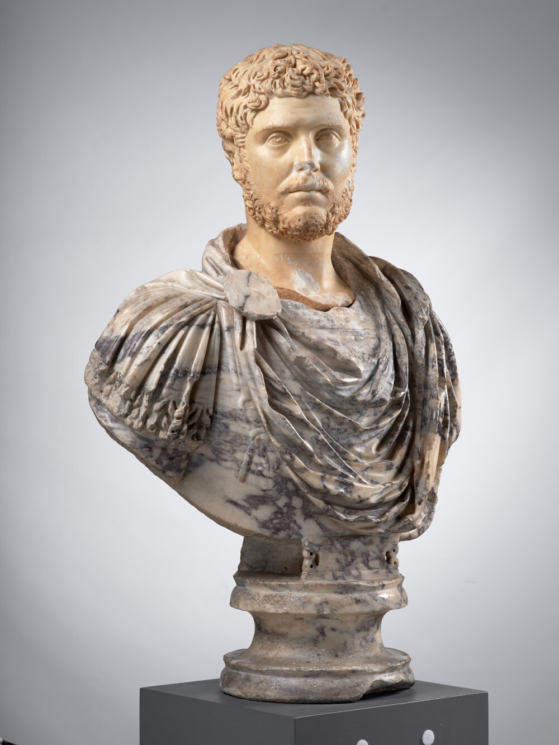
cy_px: 372
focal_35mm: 63
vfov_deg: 30.7
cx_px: 280
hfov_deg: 23.3
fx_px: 1356
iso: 200
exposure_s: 1/125
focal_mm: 80
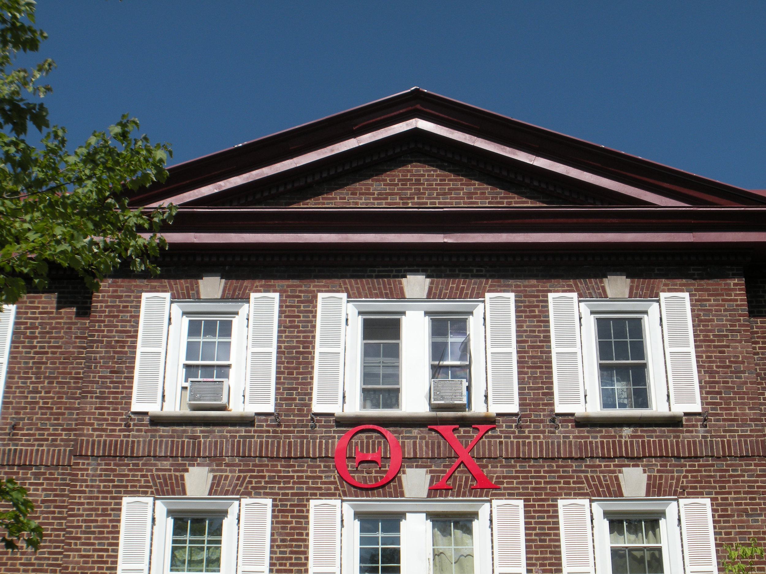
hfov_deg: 31.2
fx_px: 1372
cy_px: 287
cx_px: 383
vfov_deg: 23.6
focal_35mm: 62
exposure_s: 1/761
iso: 64
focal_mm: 11.2
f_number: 4.6
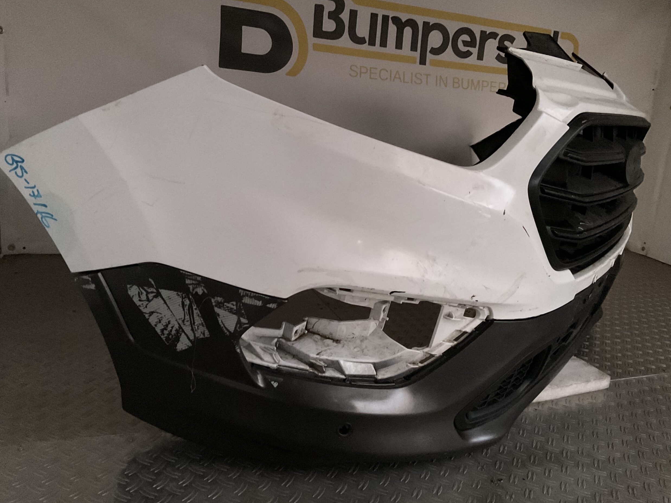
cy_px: 255
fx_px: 581
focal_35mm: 30
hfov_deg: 60.0
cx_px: 338
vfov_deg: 46.8
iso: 500
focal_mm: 3
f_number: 1.8
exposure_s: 1/25
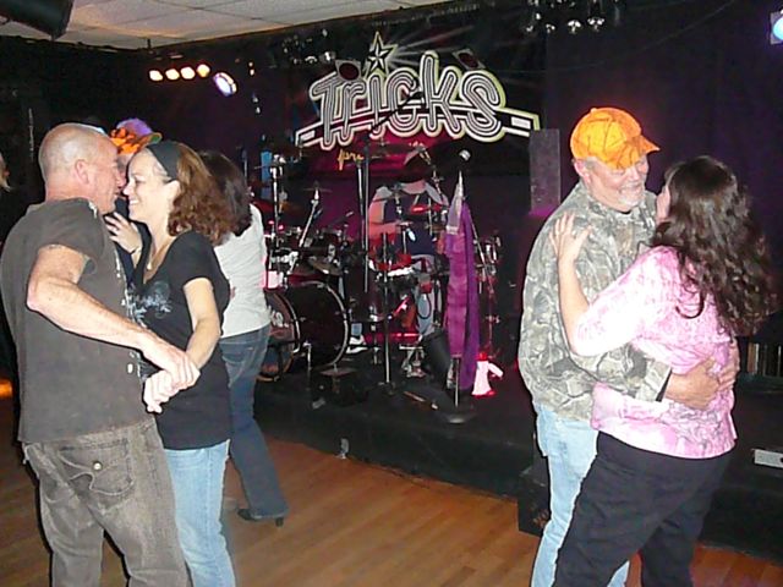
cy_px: 294
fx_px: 792
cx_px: 392
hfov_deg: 52.6
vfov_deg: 40.7
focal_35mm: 35
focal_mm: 5.2
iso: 1250
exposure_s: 1/30
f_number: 2.8
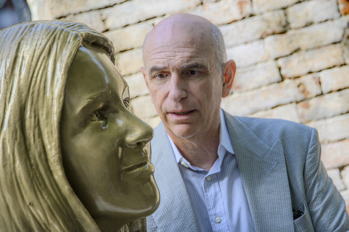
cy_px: 116
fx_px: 2035
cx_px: 174
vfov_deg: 6.5
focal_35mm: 210
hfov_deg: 9.8
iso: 400
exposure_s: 1/500
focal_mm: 210
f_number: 6.3
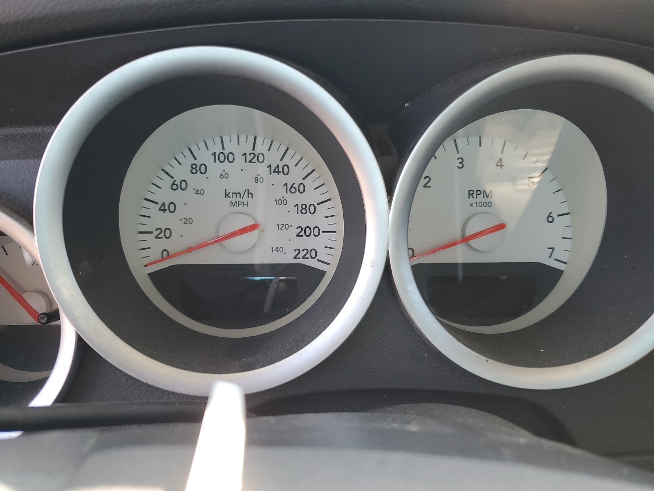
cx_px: 327
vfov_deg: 53.1
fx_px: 491
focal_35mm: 26
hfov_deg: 67.3
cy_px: 246
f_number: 1.5
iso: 62
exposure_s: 1/120
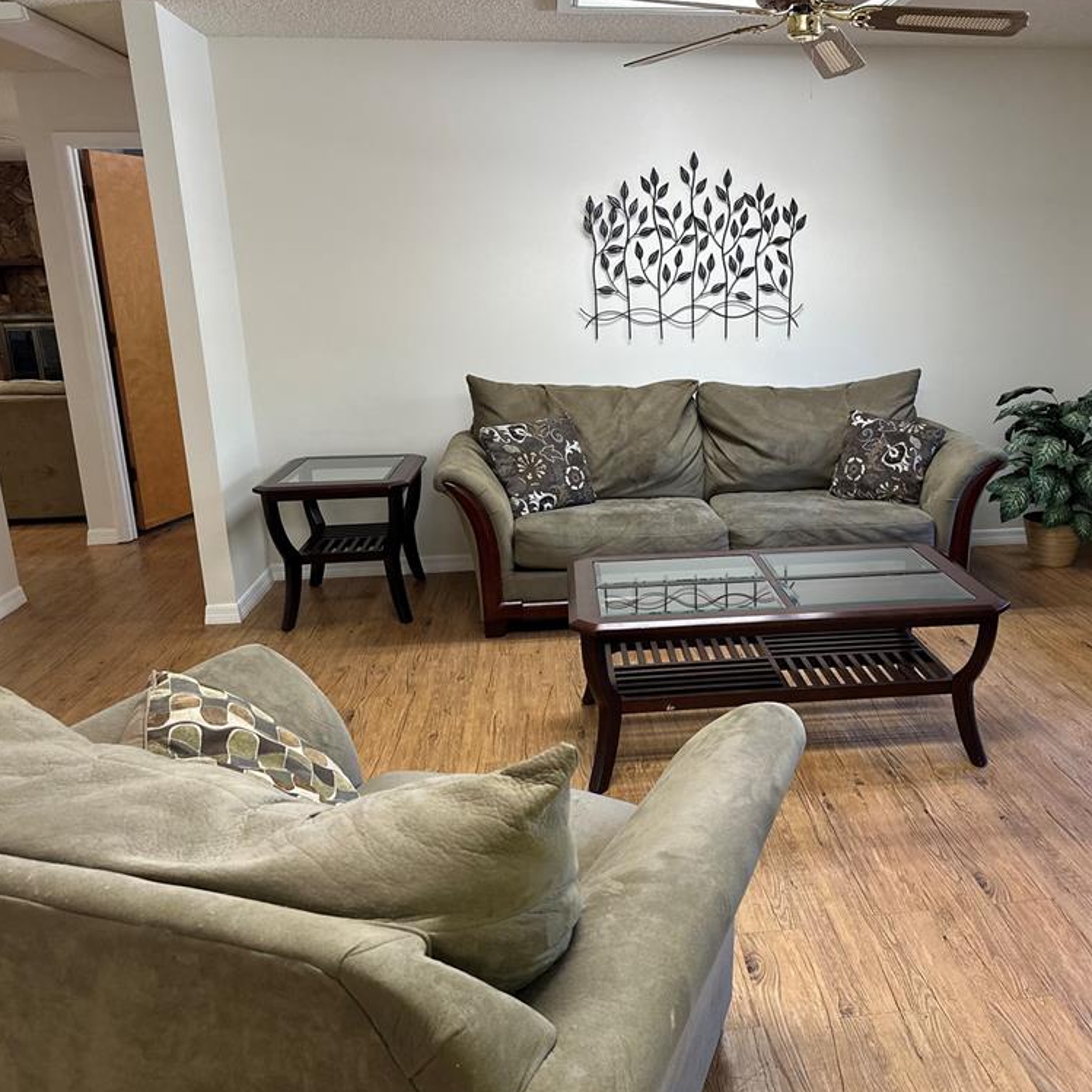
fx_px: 1035
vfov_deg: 55.6
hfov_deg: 54.9
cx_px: 695
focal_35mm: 29
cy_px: 545
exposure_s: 1/120
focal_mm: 6.86
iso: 200
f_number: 1.78
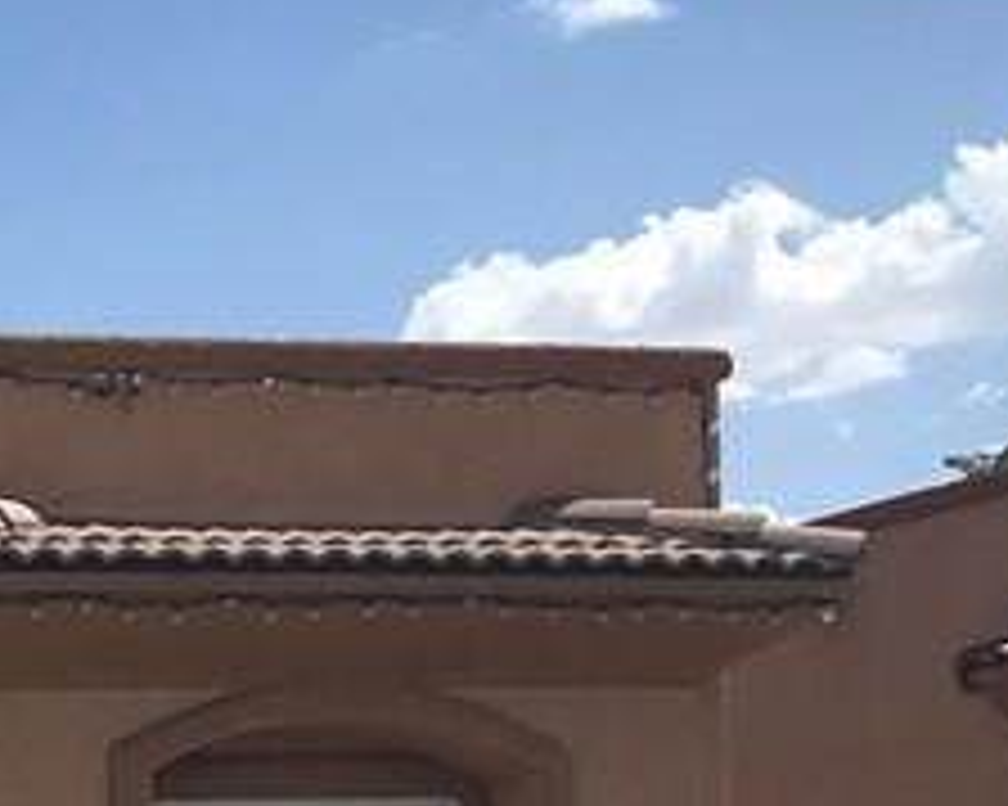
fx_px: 3727
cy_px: 1171
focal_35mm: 125
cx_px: -796
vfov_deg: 11.8
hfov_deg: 13.8
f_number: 1.8
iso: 20
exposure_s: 1/3425
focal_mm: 3.99
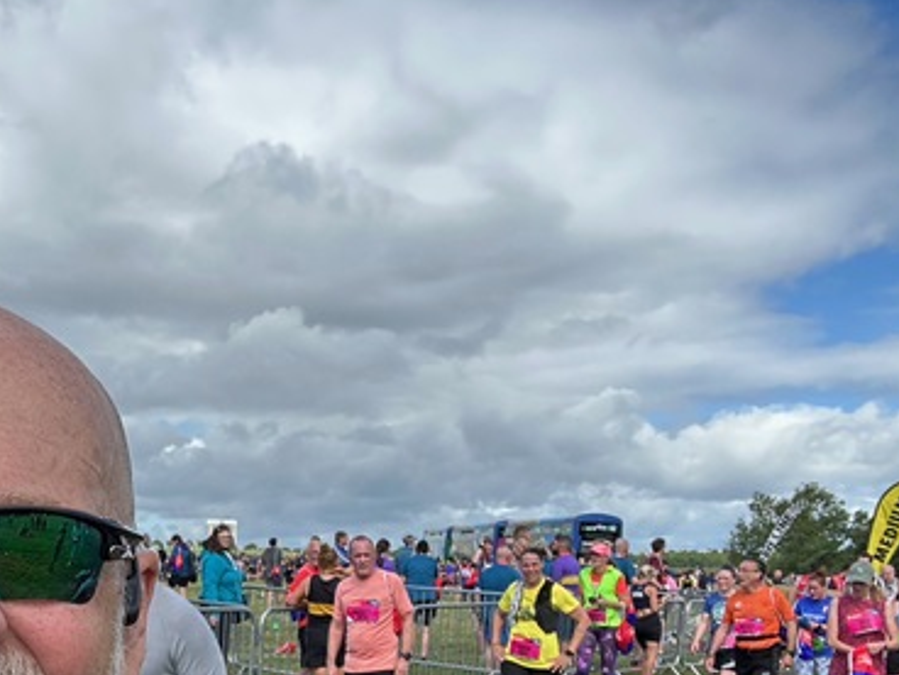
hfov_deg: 38.6
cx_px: 227
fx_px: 1247
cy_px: 638
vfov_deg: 28.8
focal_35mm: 48
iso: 25
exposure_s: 1/981
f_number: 1.9
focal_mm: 2.69
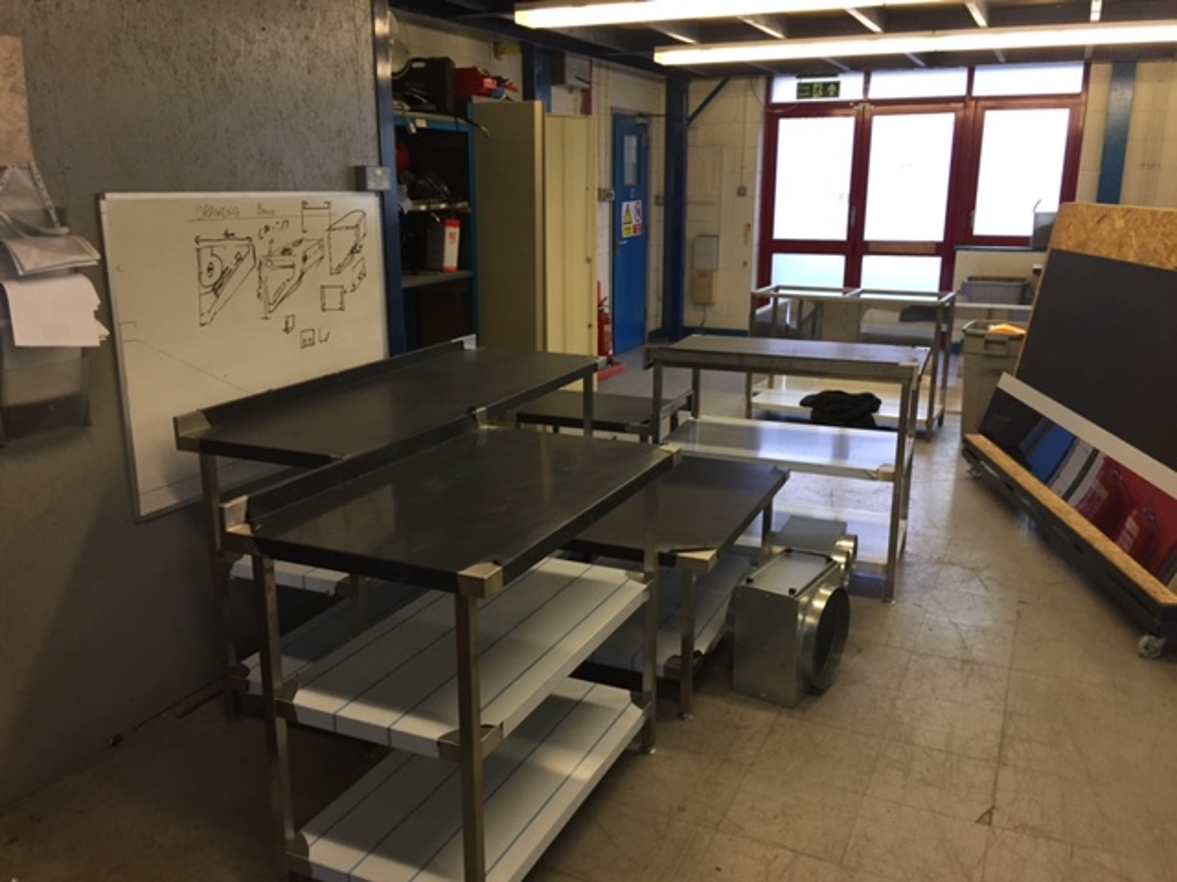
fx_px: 986
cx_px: 588
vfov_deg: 48.2
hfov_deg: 61.7
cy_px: 441
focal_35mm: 29
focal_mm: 4.15
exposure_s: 1/33
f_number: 2.2
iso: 80
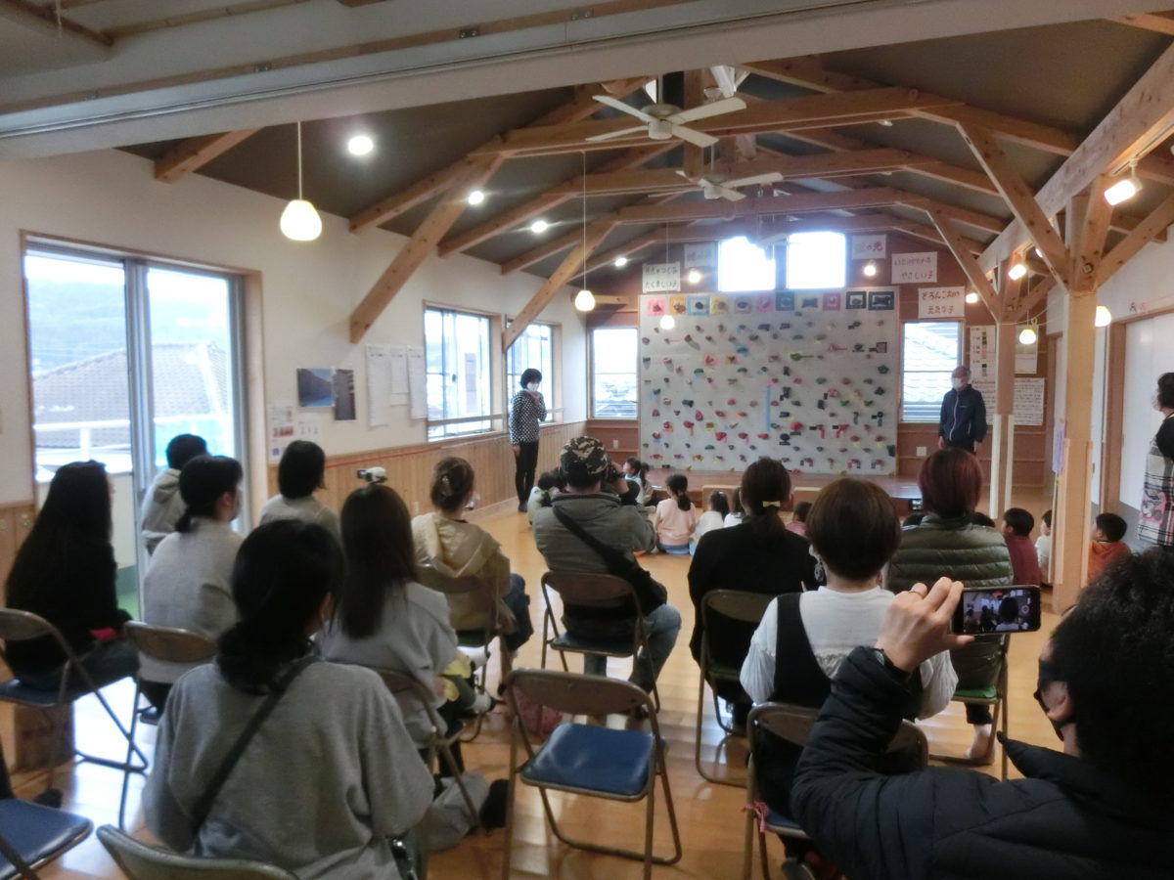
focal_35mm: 24
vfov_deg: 56.8
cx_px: 587
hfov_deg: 71.6
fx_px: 814
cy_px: 440
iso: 800
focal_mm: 4.24
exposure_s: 1/200
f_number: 3
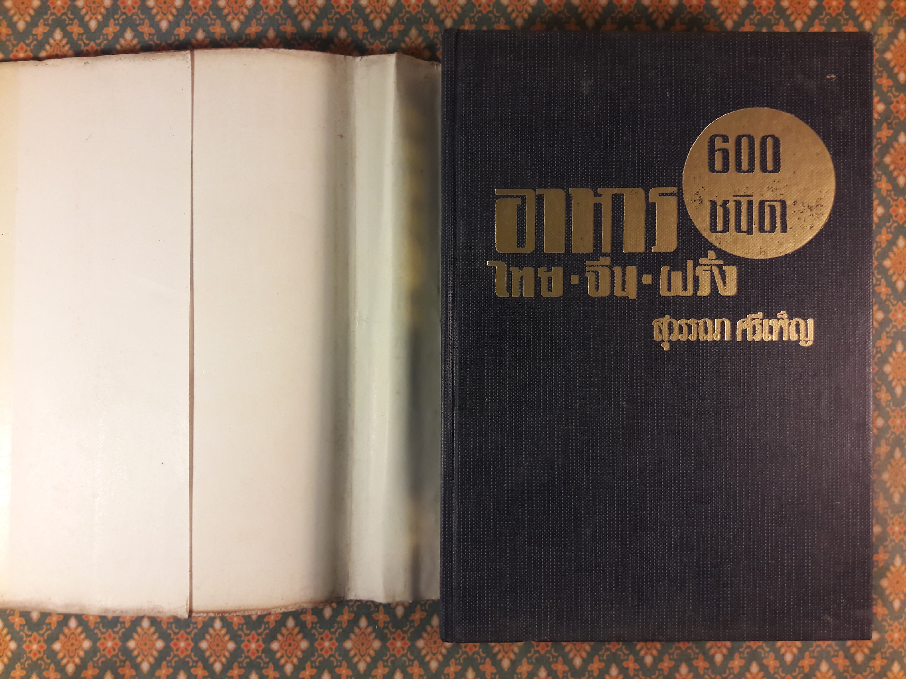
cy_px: 340
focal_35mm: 28
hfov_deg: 63.4
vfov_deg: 49.7
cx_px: 453
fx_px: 733
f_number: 1.9
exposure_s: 1/33
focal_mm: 3.7
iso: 50
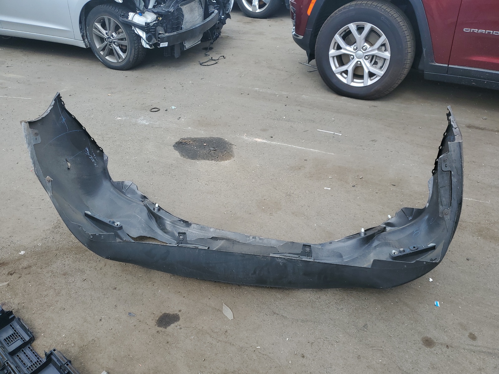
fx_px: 375
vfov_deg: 53.1
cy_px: 187
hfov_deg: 67.3
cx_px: 250
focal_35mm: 26
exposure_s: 1/833
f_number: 1.5
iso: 50
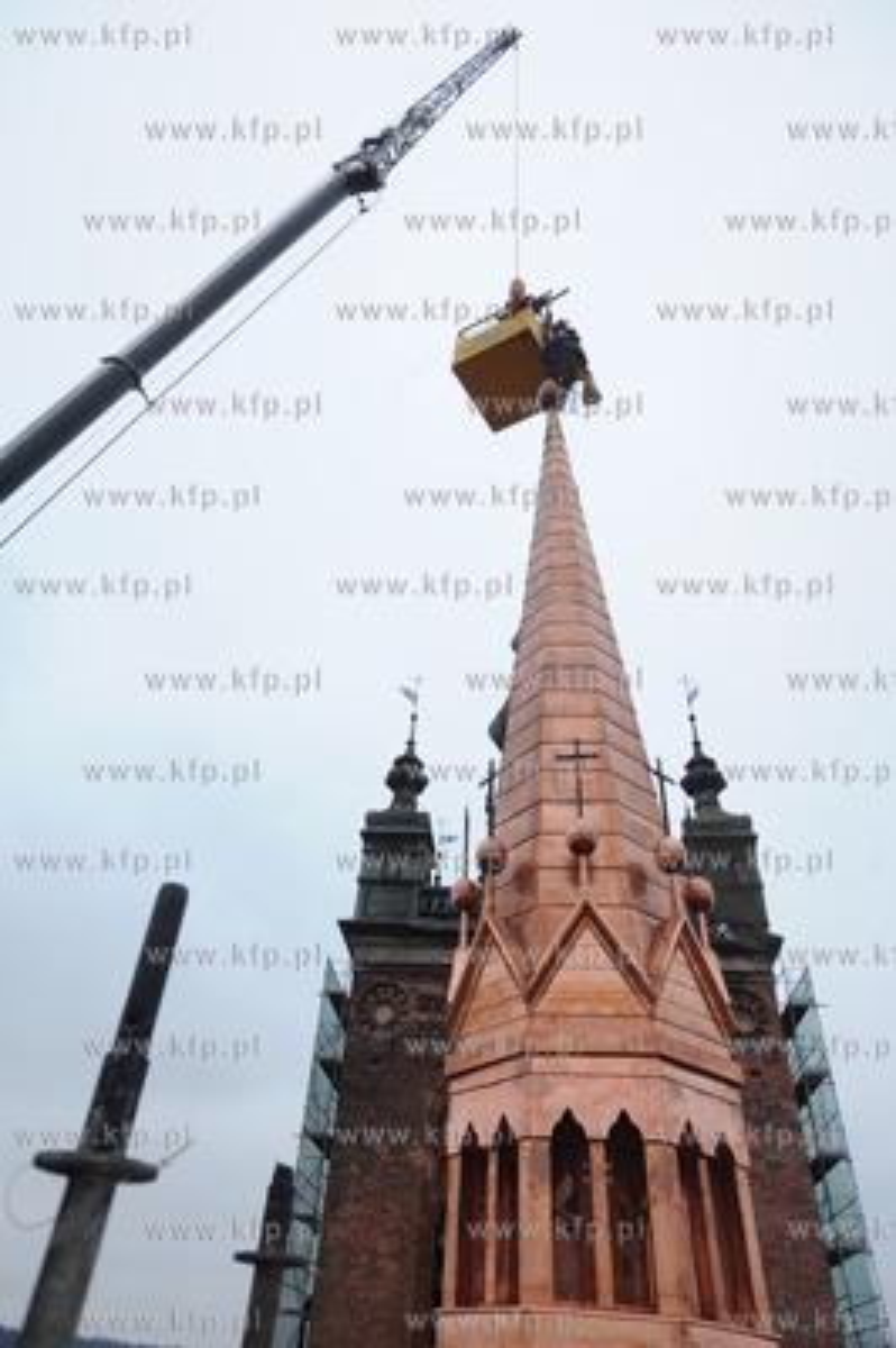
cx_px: 448
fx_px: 823
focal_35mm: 22
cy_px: 674
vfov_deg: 78.6
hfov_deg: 57.1
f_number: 5
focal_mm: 22
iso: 400
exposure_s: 1/80
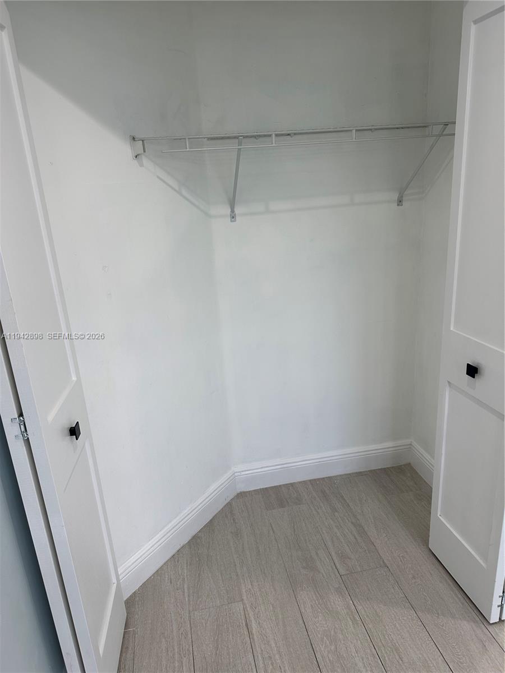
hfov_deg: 56.8
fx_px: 467
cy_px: 336
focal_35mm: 24
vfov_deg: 71.6
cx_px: 252
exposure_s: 1/120
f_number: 1.78
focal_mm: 6.86
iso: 100
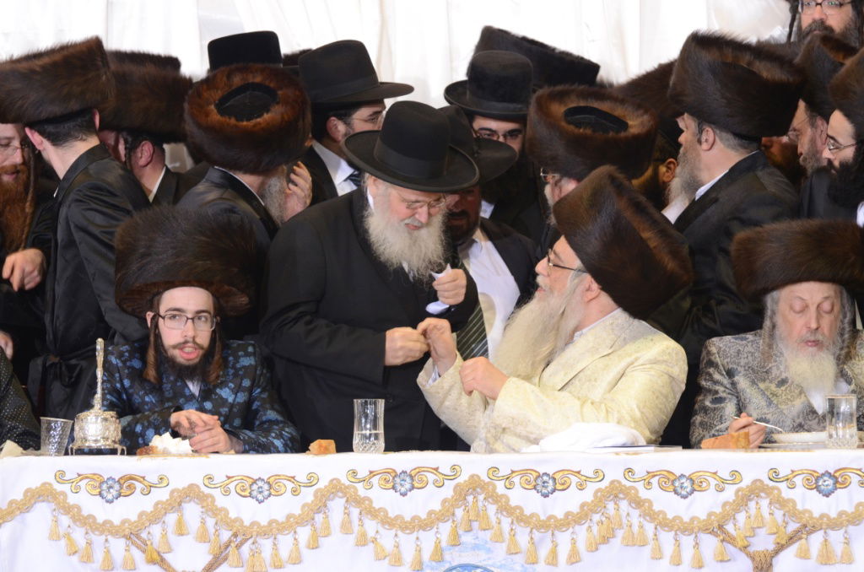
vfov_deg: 6.8
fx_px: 4849
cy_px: 286
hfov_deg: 10.2
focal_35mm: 202
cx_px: 432
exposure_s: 1/100
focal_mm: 135
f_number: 5.6
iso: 1000
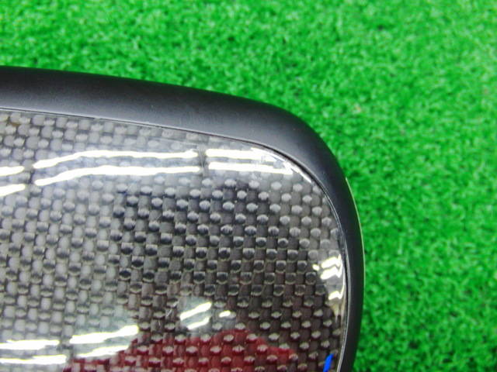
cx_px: 248
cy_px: 186
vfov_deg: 38.7
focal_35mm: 37
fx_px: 531
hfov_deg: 50.1
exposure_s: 1/15
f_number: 3.6
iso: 400
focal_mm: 6.42
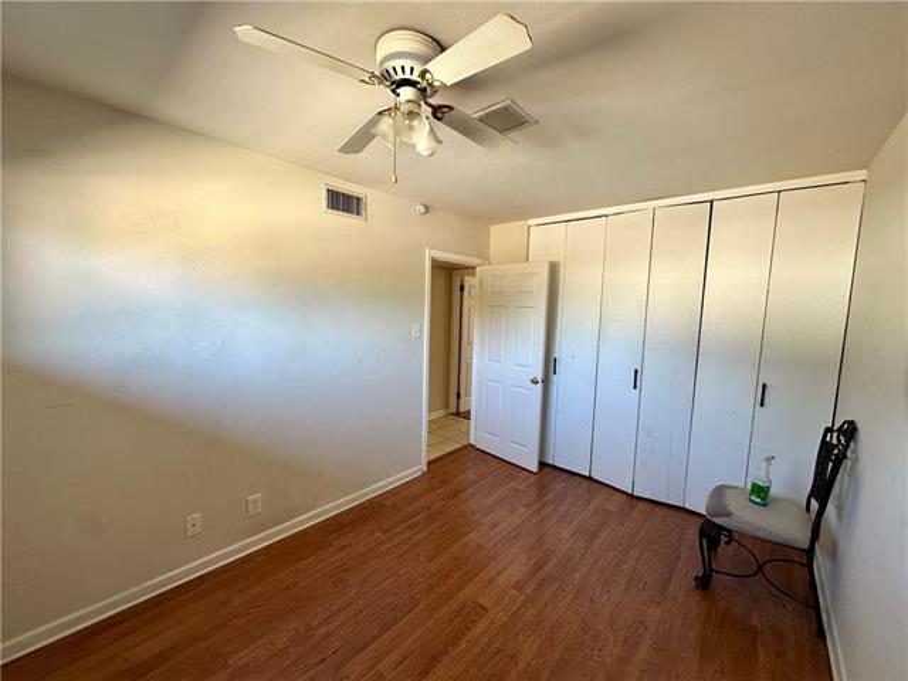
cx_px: 454
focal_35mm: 14
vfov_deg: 85.7
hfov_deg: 102.1
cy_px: 340
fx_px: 367
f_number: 2.2
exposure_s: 1/120
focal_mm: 2.22
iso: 160
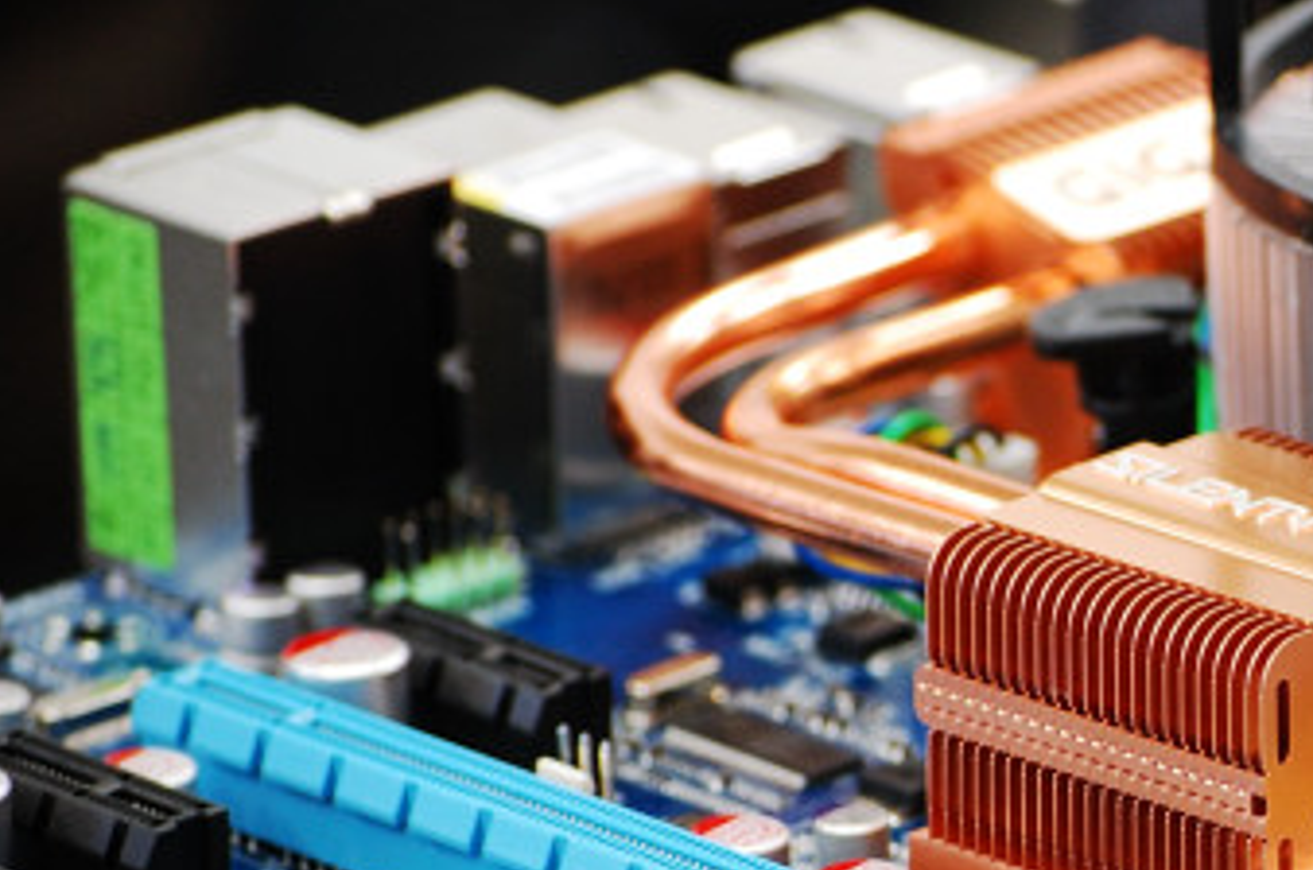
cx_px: 1488
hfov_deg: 6.8
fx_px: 11000
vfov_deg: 4.5
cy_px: 711
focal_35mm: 302
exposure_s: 1/20
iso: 400
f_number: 5.6
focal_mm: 85
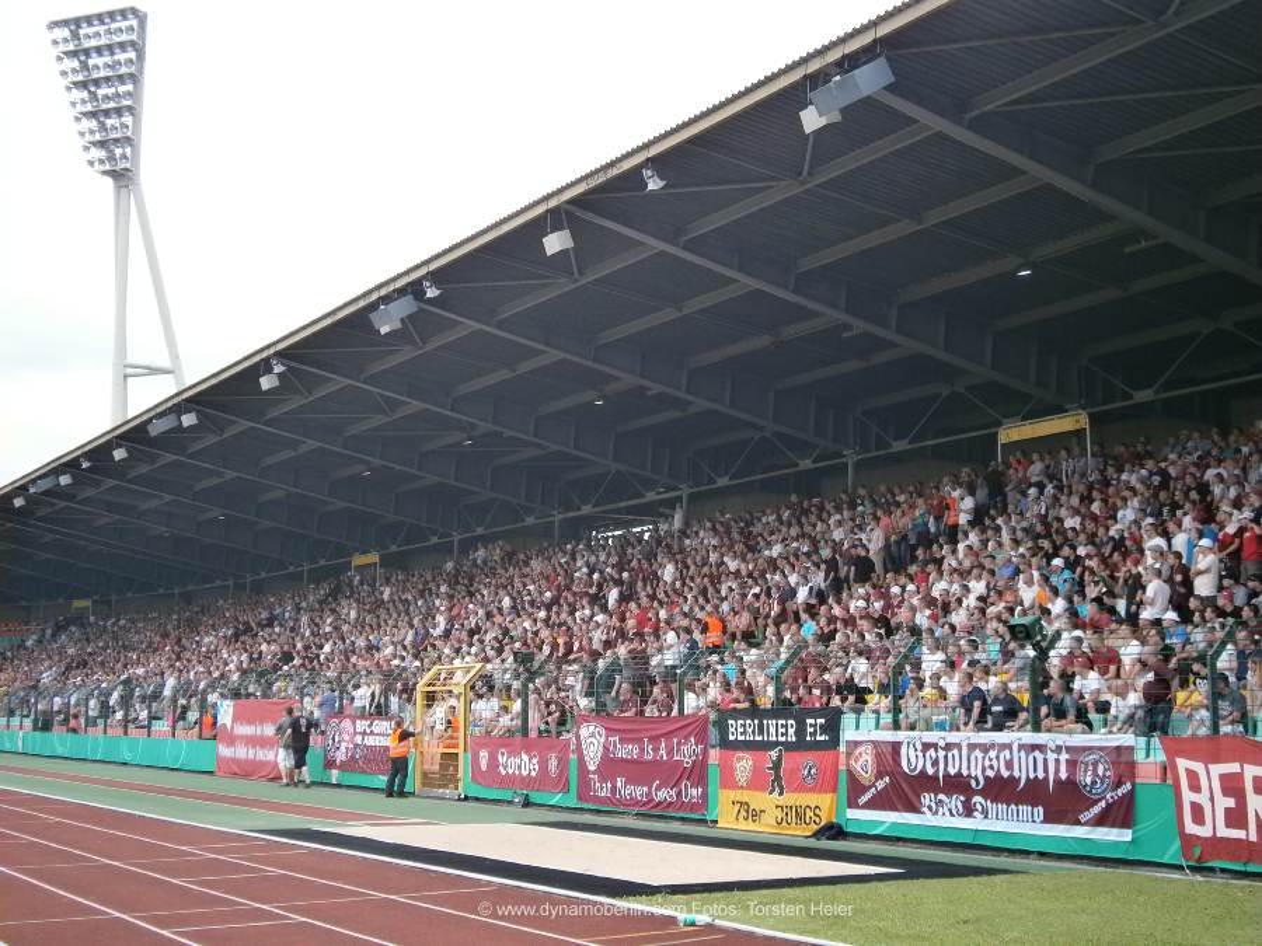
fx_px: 1713
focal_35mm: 47
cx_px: 631
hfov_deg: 40.4
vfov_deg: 30.9
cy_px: 473
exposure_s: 1/160
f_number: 3.4
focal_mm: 8.3
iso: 80
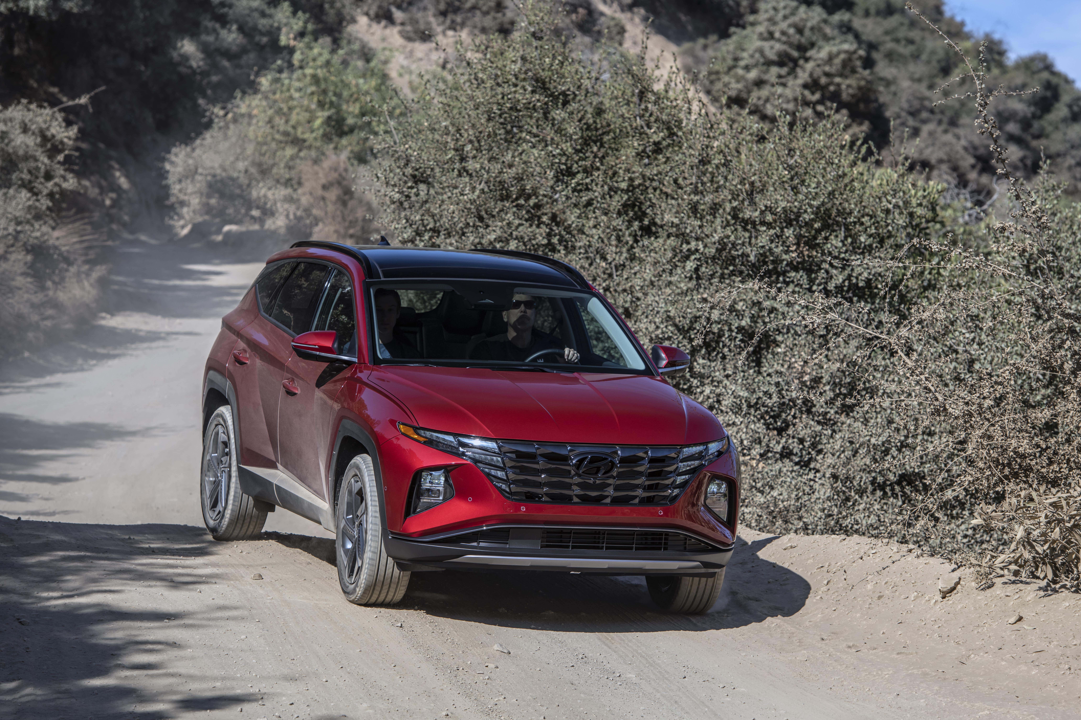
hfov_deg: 15.2
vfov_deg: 10.2
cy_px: 360
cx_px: 540
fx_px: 4053
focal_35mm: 135
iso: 100
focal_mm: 135
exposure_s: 1/250
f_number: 5.6
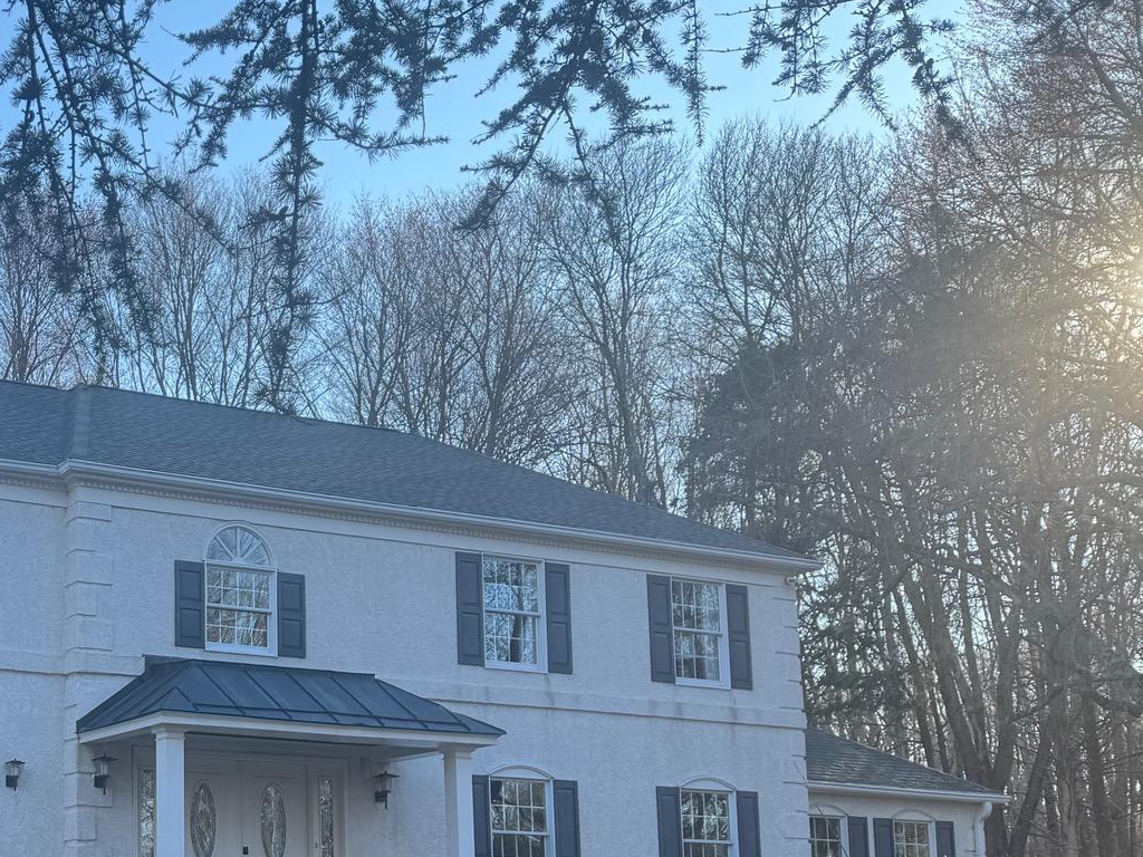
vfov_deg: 29.2
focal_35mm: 48
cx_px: 4
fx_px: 1585
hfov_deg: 35.9
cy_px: 751
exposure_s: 1/1059
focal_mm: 6.76
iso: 80
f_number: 1.78
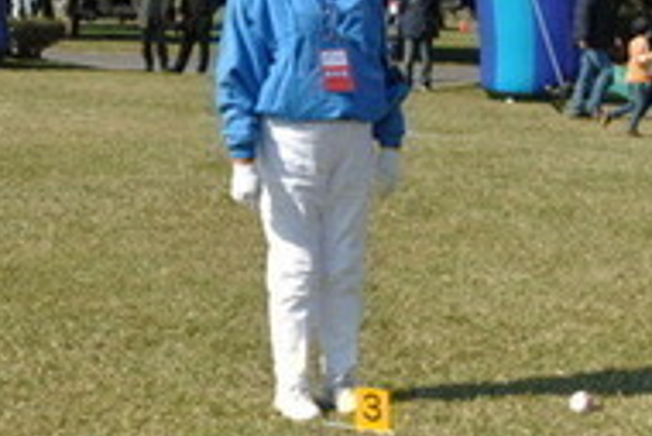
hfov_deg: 19.4
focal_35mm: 104
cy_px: 568
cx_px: 515
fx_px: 1885
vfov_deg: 12.8
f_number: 3.5
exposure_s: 1/1250
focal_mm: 22
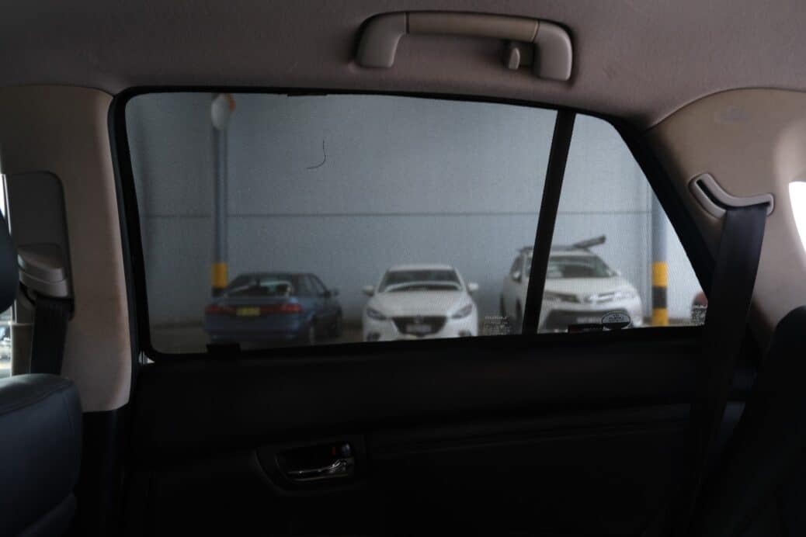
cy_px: 268
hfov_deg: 67.4
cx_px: 403
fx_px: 604
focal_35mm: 27
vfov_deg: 47.9
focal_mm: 18
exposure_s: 1/26
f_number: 2.8
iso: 500
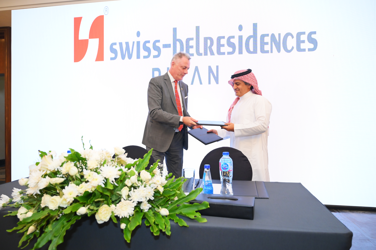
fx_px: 266
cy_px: 125
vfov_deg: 50.3
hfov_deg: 70.5
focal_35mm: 26
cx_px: 188
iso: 1600
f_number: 4
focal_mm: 25.5
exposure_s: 1/125
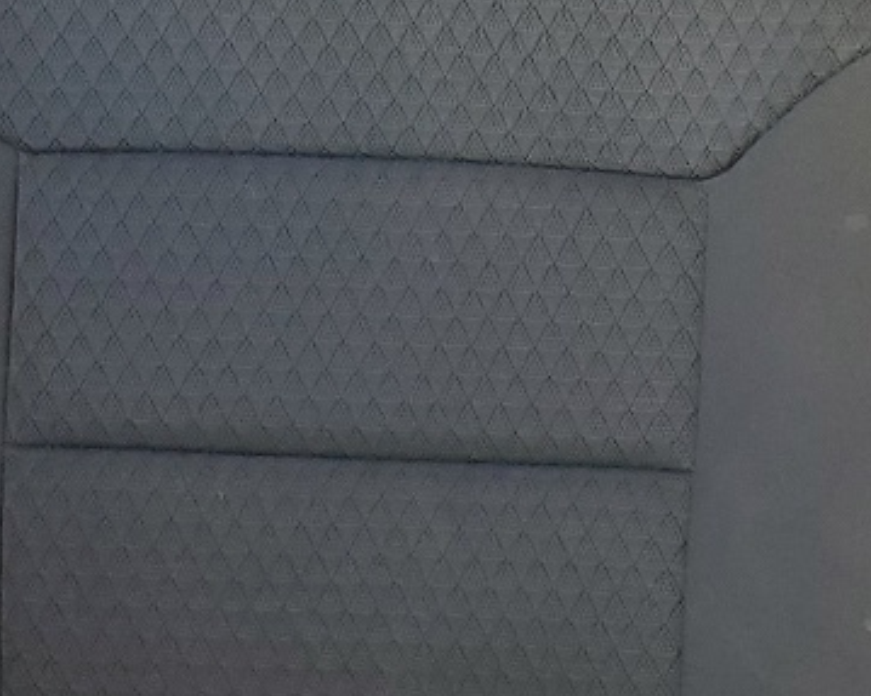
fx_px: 2912
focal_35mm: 113
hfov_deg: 15.0
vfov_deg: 13.6
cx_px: 1531
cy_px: 373
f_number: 1.5
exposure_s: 1/120
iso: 65
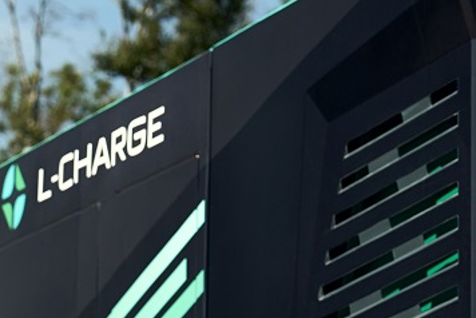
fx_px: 2938
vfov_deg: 6.2
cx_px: 485
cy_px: 269
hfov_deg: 9.2
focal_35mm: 222
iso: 200
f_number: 4
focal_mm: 56
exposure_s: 1/1250
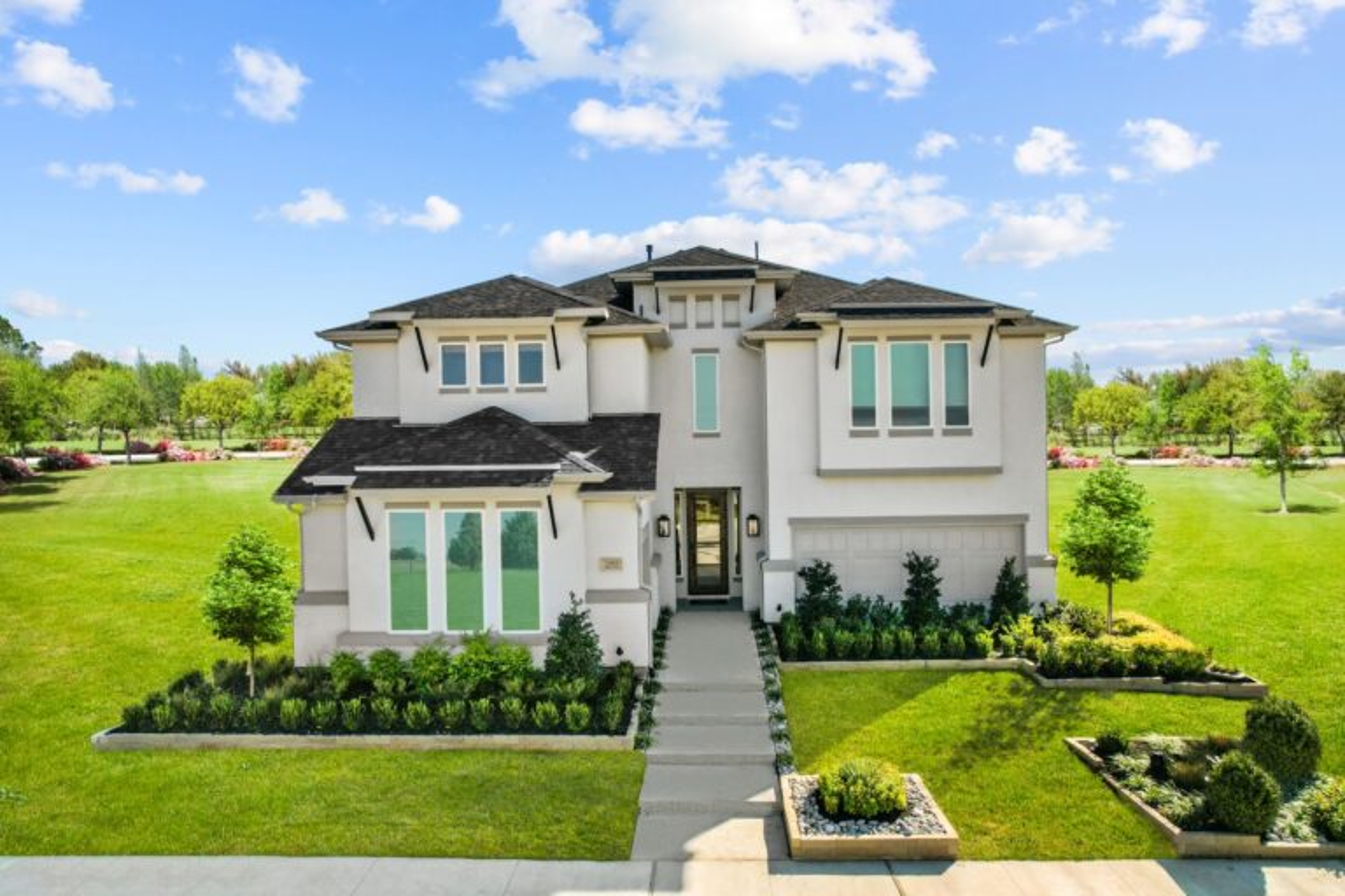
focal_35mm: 22
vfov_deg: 57.2
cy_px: 448
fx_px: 822
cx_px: 672
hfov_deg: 78.6
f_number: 2.8
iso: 100
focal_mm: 8.38
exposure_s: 1/2500
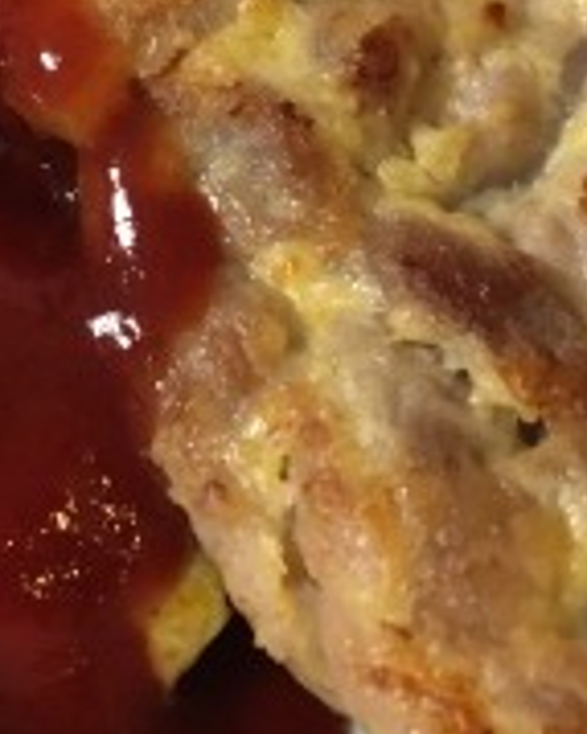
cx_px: 37
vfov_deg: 20.0
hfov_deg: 15.9
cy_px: 164
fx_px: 2065
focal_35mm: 95
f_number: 2.2
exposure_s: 1/20
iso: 200
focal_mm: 4.15
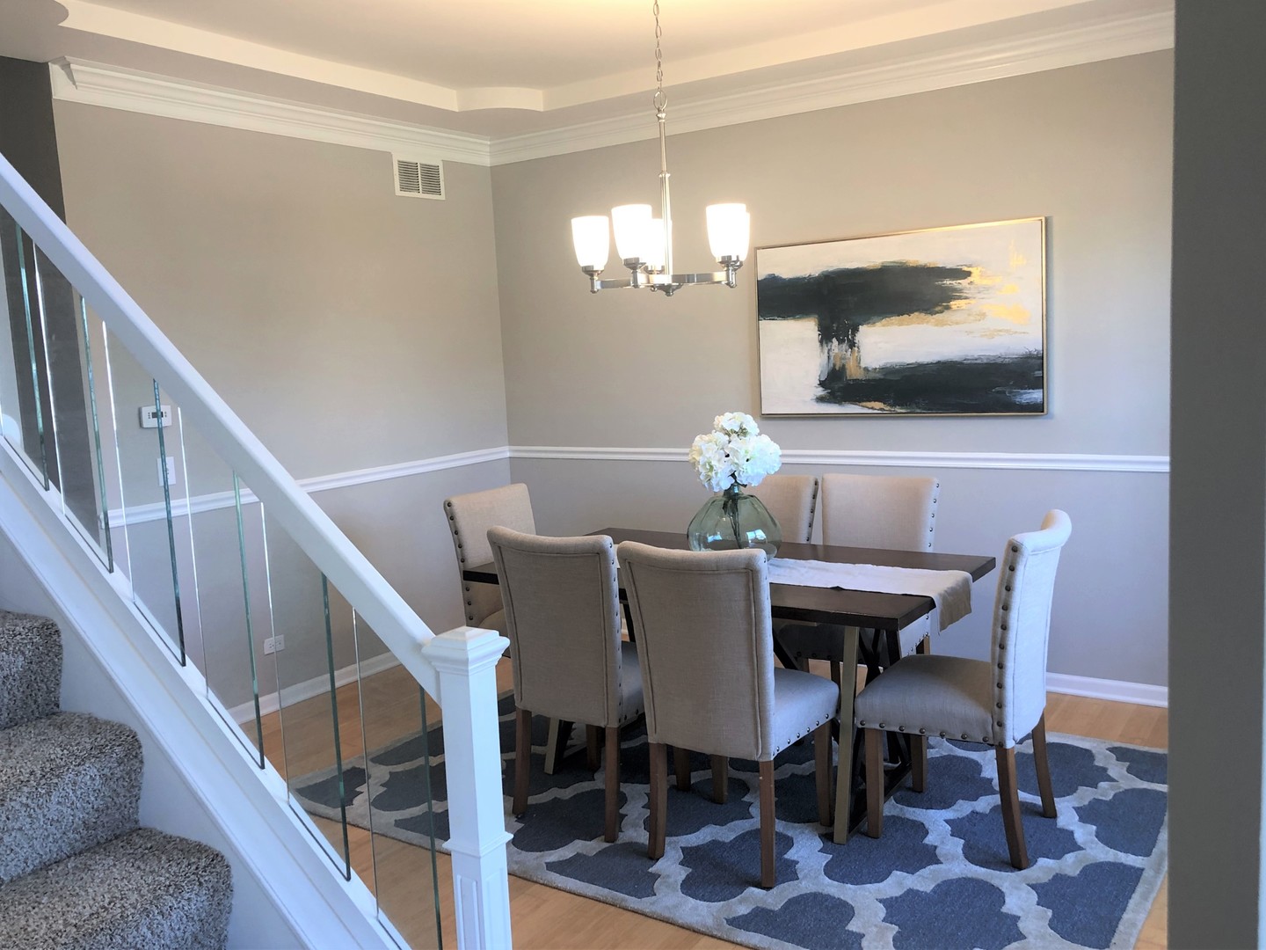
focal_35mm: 28
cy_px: 475
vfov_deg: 49.7
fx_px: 1024
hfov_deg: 63.4
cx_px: 633
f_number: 1.8
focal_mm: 4
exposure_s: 1/30
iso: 32
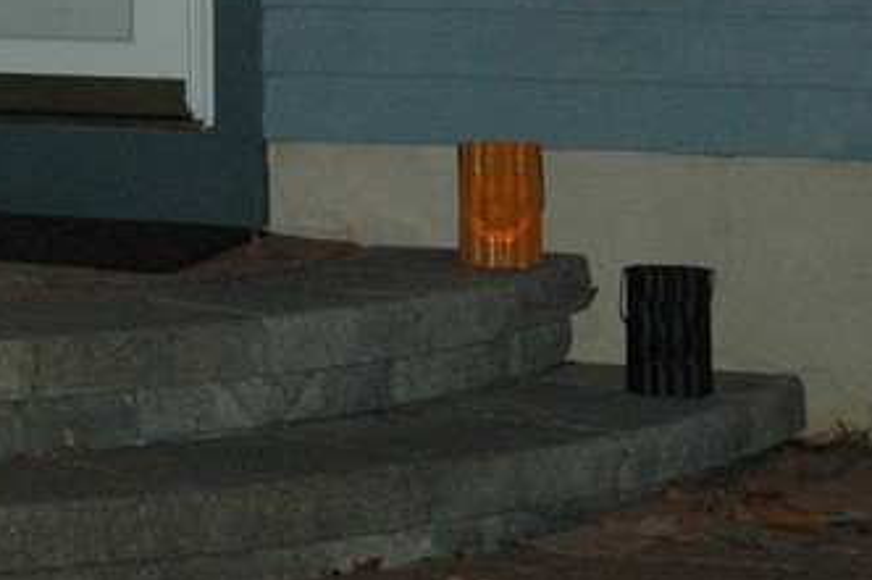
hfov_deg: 10.5
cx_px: -389
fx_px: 4595
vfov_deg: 7.0
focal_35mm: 190
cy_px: -457
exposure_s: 1/60
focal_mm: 35
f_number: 4.2
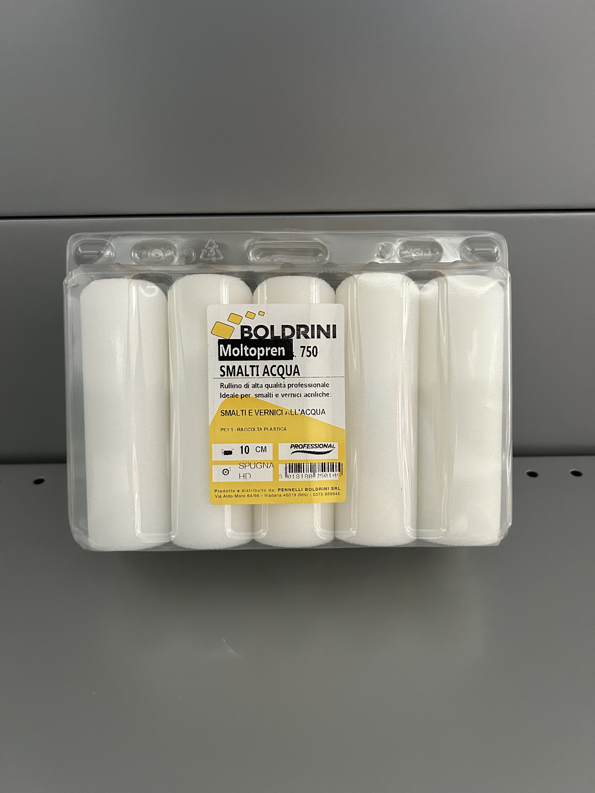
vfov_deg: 67.3
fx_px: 596
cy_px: 396
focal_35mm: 26
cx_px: 298
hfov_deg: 53.1
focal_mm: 5.7
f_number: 1.5
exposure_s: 1/60
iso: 400
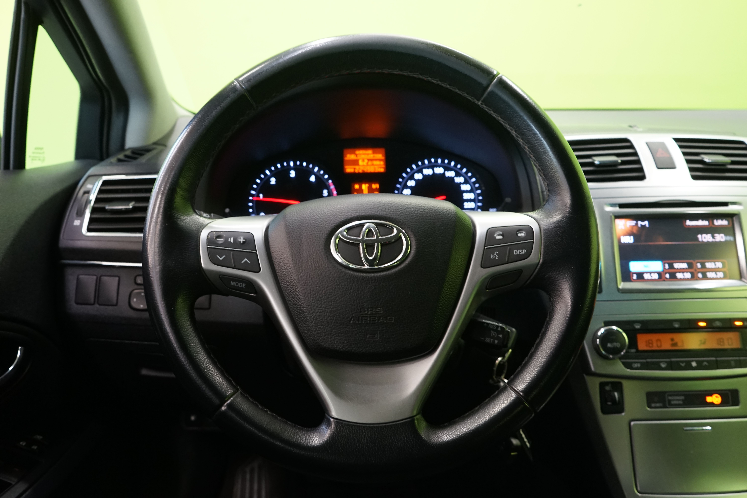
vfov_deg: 43.6
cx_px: 374
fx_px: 622
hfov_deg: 61.9
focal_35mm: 30
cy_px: 249
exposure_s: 1/20
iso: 1600
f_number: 5.6
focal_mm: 30
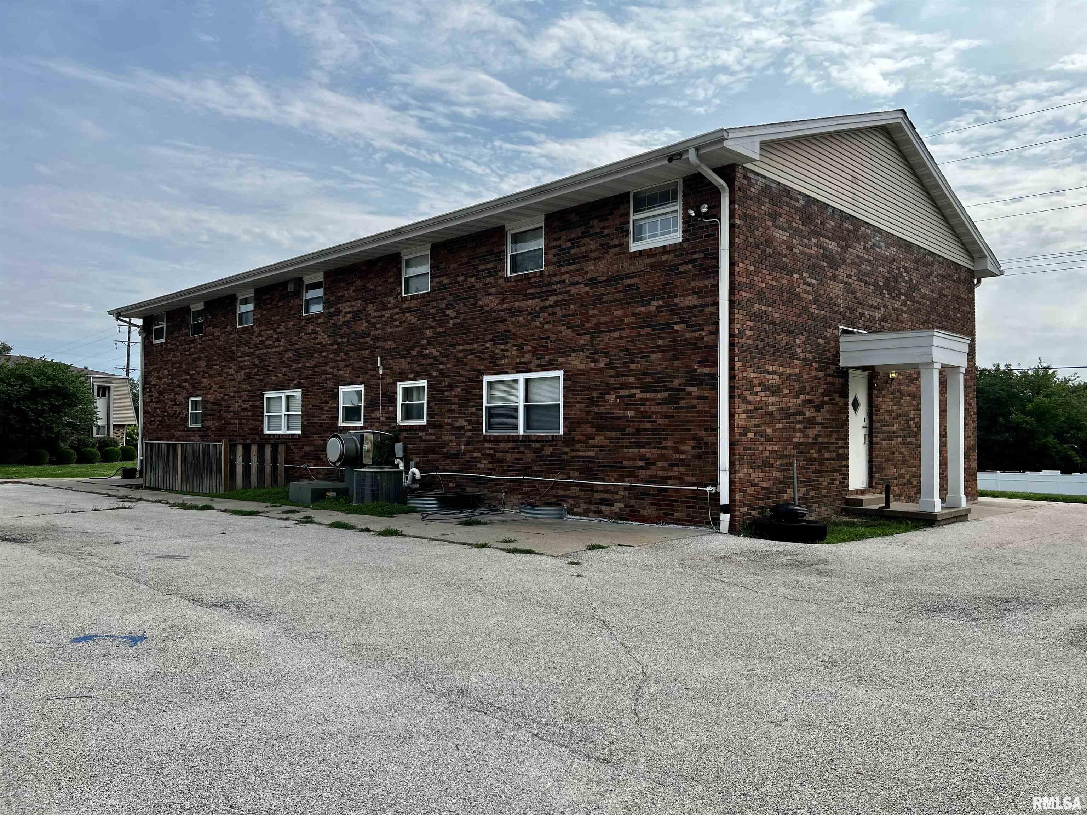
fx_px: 816
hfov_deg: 67.3
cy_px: 408
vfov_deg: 53.1
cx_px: 544
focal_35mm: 26
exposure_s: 1/4115
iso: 50
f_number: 1.5
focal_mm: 5.7
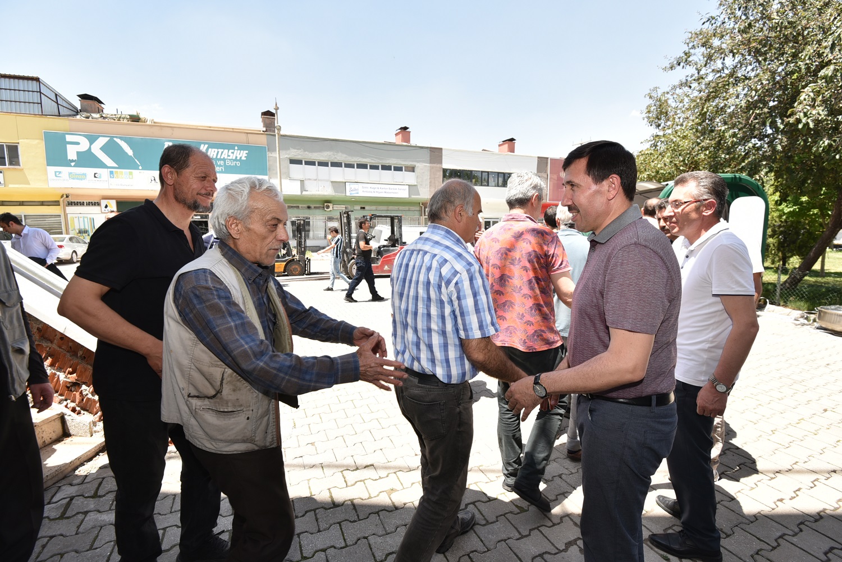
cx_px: 421
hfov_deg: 96.7
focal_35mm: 16
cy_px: 281
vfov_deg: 73.8
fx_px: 374
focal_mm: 16
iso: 125
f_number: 5.6
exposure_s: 1/160
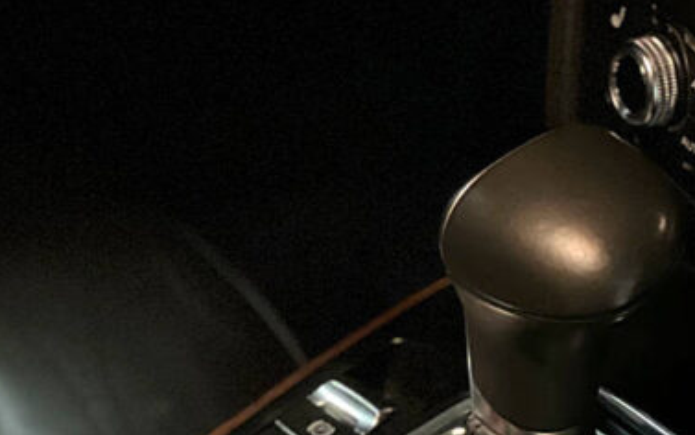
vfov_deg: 7.5
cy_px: 522
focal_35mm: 173
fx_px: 3278
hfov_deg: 12.0
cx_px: 599
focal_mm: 9
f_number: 2.8
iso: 1600
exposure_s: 1/14
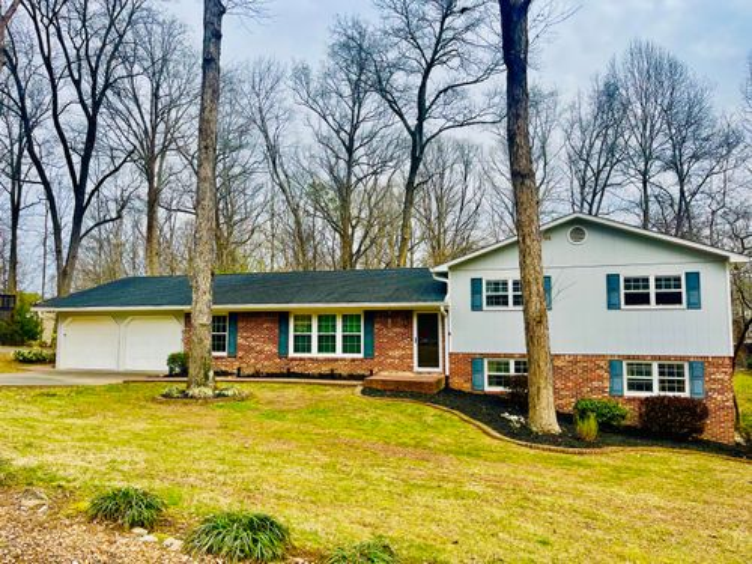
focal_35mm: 26
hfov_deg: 67.3
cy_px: 282
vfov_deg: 53.1
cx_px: 376
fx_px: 565
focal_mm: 5.1
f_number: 1.6
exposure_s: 1/1748
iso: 50
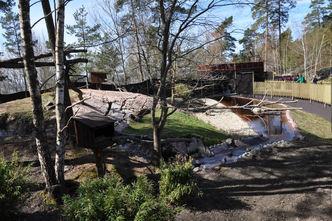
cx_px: 166
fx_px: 249
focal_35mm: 27
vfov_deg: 47.8
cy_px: 110
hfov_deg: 67.4
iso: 200
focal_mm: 18
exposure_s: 1/250
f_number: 8
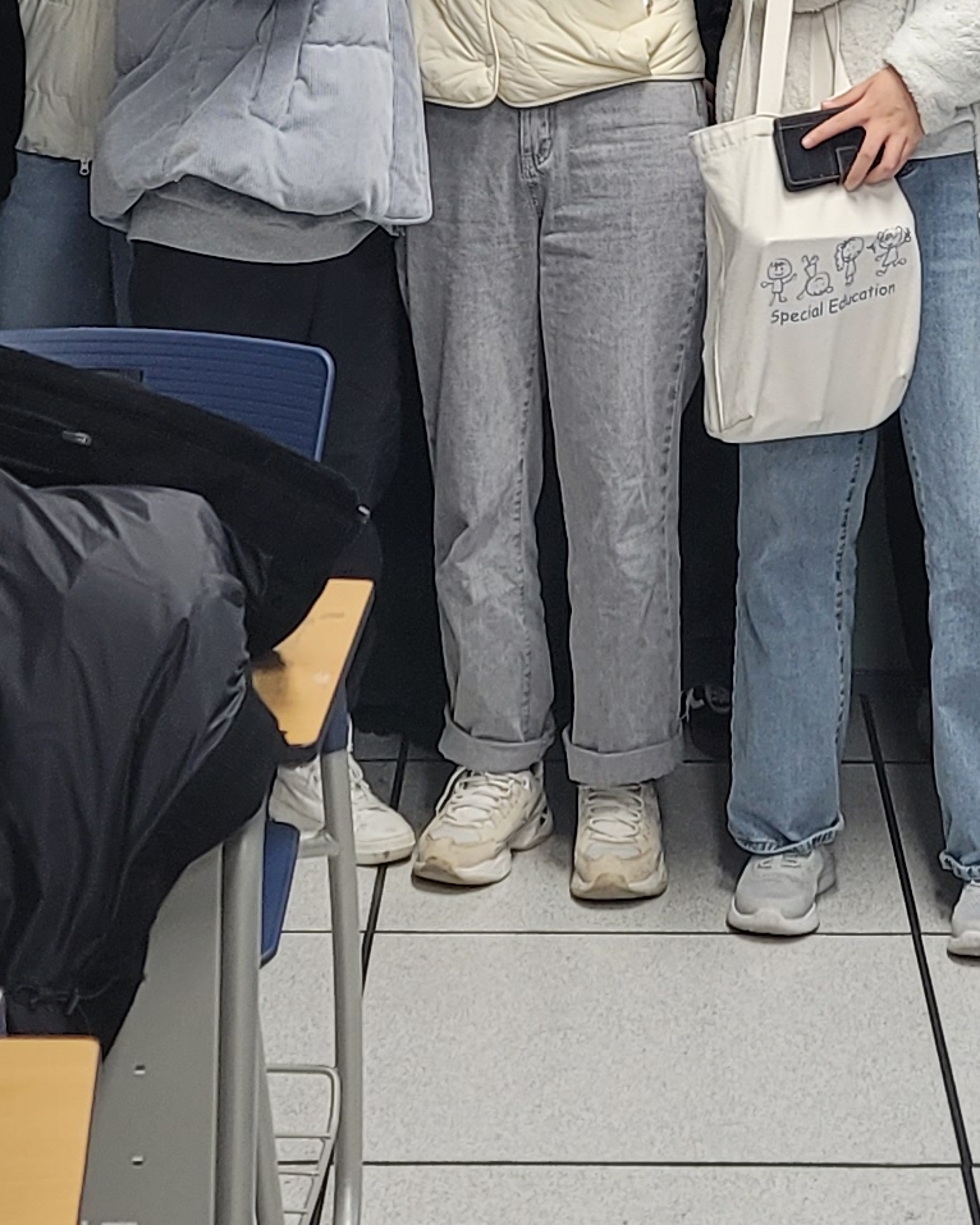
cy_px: -342
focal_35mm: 102
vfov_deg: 17.7
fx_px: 3697
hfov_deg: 15.1
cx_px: 672
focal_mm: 7
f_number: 1.8
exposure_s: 1/60
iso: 160
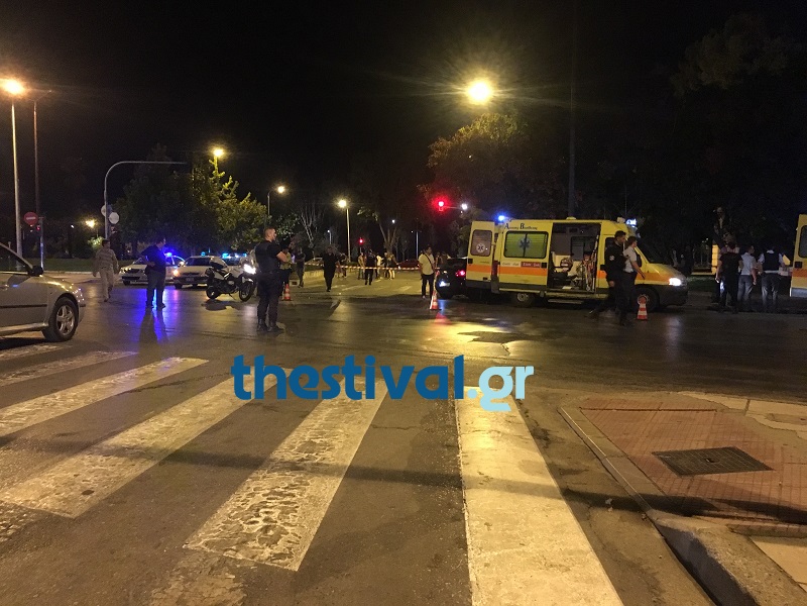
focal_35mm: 29
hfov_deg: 61.7
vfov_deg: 48.2
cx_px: 404
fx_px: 676
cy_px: 303
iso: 320
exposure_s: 1/17
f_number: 2.2
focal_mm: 4.15
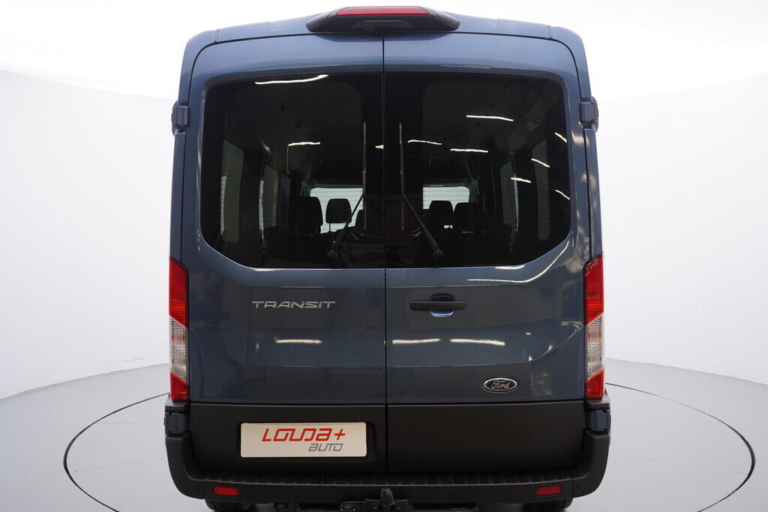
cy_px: 256
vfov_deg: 36.9
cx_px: 384
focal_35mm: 36
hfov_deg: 53.1
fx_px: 768
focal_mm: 24
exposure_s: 1/60
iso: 125
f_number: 3.5
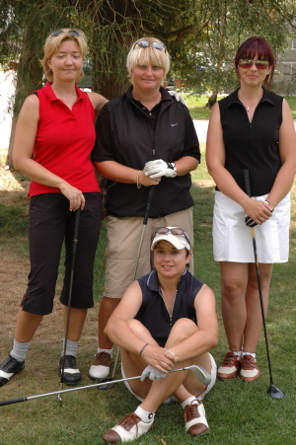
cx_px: 148
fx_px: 926
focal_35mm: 75
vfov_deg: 27.0
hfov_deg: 18.2
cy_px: 222
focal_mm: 50
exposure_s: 1/250
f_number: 7.1
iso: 400
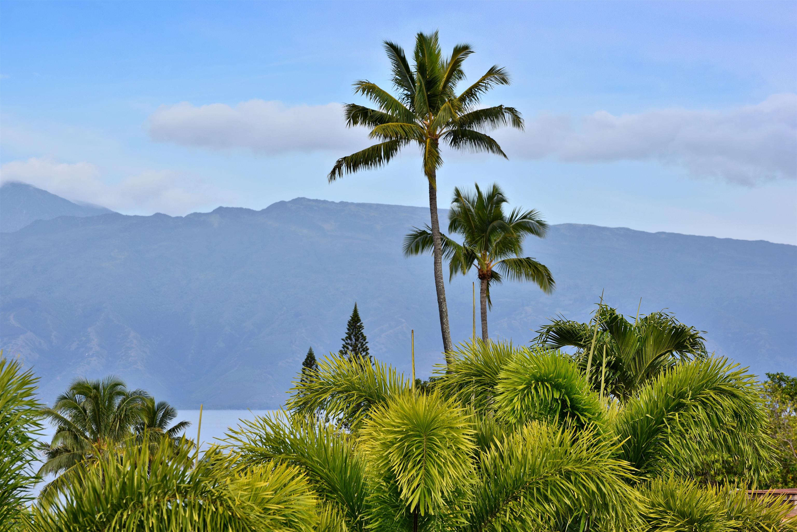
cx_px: 398
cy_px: 266
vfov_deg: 7.6
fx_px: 3986
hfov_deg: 11.4
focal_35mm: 180
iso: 100
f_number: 10
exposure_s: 1/200
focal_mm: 180
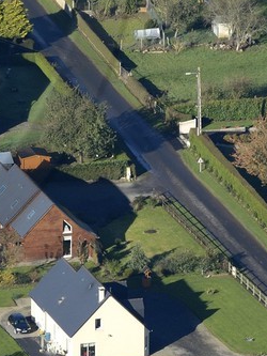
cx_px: -307
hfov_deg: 2.0
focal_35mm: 739
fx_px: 7595
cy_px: -89
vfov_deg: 2.7
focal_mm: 160
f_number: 7.1
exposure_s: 1/1000
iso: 400
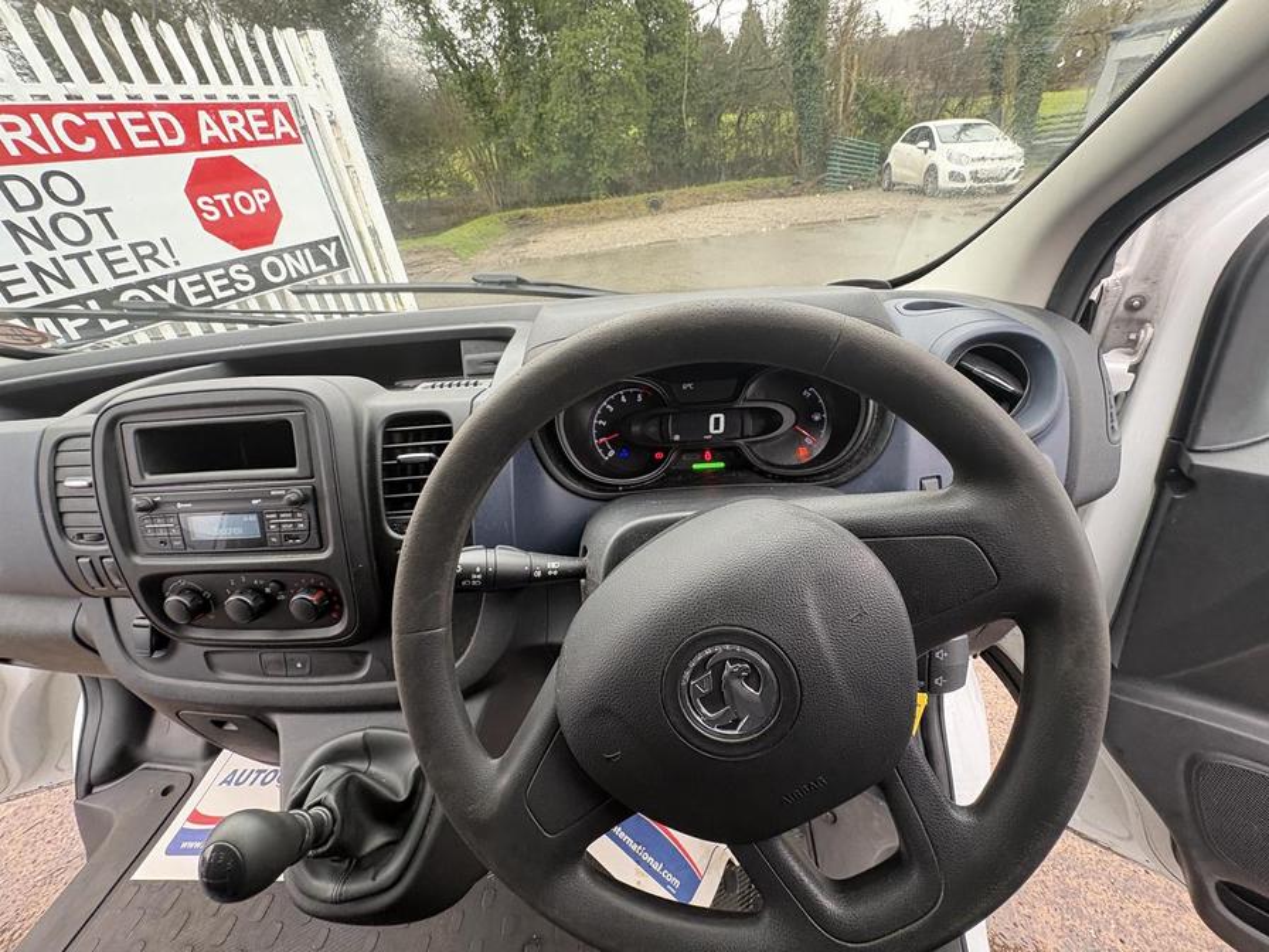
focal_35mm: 14
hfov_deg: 102.1
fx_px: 513
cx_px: 634
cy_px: 476
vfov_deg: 85.7
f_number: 2.2
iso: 200
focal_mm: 2.22
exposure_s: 1/89
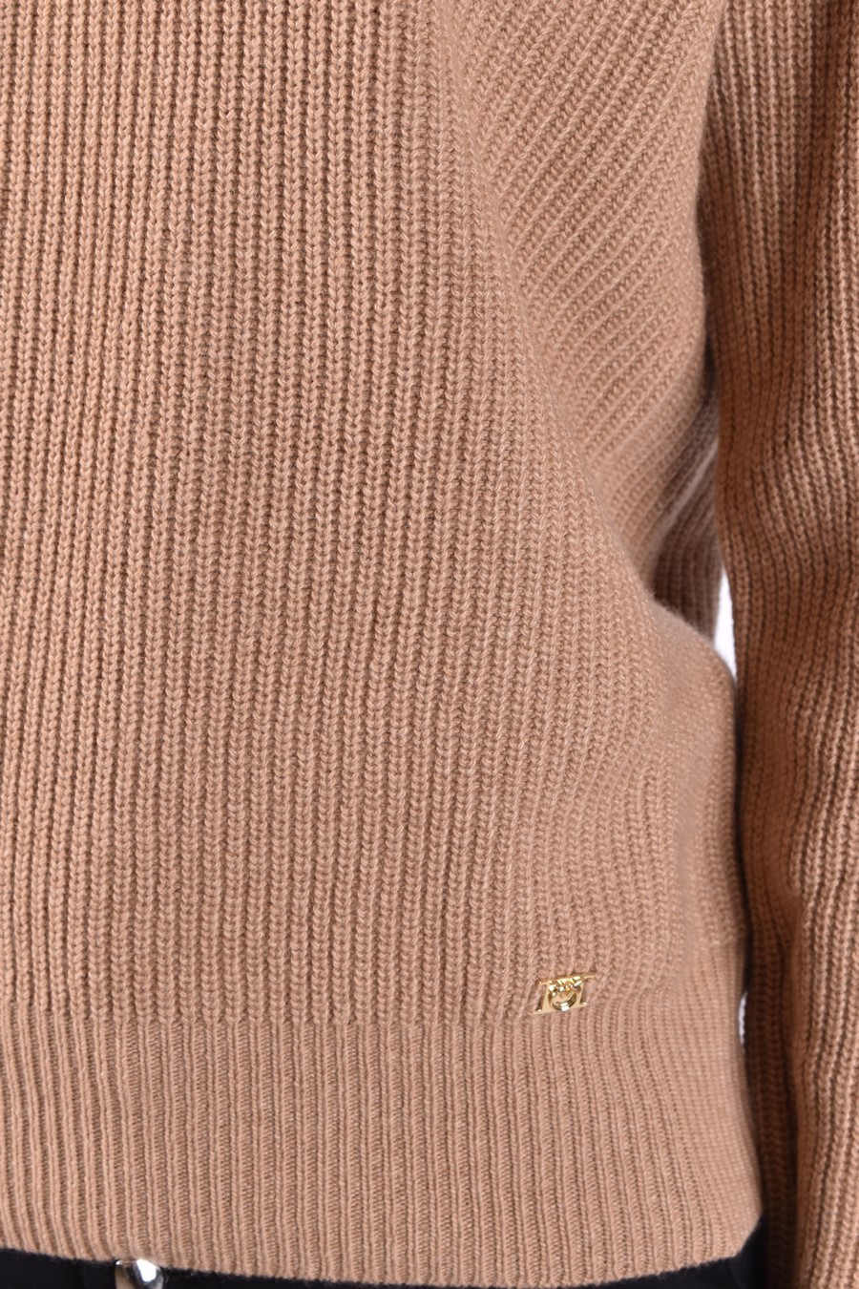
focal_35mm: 82
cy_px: 644
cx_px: 430
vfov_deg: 24.6
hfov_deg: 16.6
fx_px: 2953
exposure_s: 1/50
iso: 320
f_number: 9
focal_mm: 55
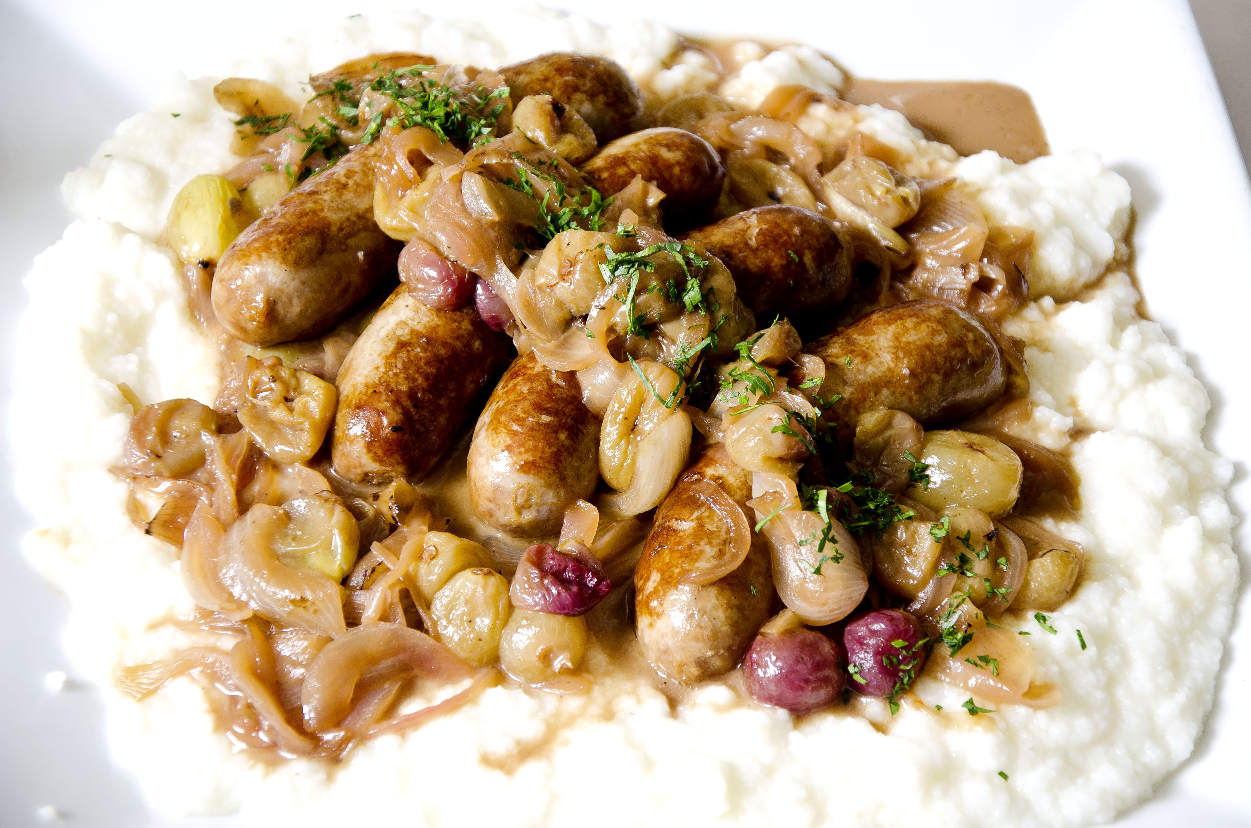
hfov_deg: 18.2
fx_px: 3901
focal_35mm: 112
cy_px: 414
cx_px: 626
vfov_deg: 12.1
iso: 200
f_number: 5.3
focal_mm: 75
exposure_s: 1/50
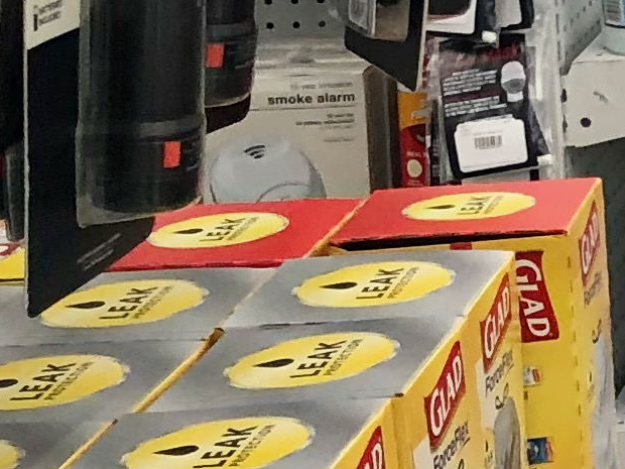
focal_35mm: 182
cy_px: -221
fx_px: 3286
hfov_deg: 9.0
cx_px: 1818
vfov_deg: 8.0
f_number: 1.8
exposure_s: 1/30
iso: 25
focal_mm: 3.99
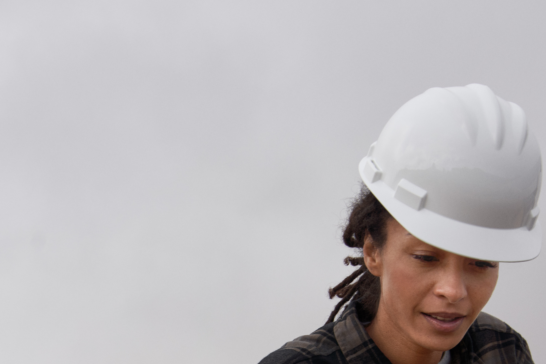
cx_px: 199
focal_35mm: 83
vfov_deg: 15.8
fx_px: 1259
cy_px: 437
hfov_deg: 24.4
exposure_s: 1/250
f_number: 7.1
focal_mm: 33
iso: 100
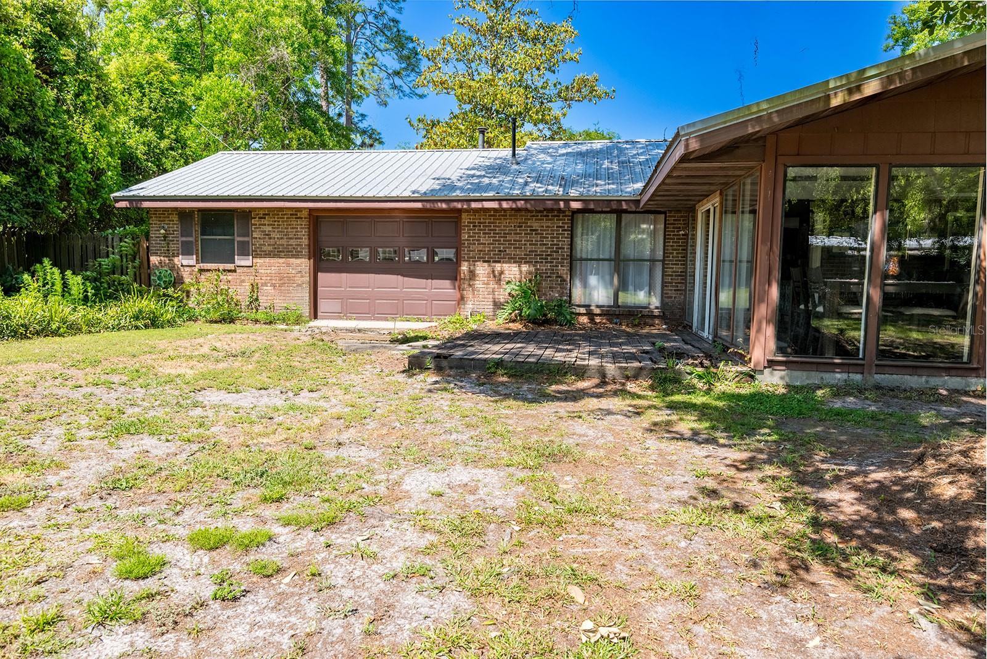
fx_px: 617
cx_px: 494
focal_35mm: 22
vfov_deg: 56.2
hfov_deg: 77.3
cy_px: 330
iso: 200
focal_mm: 22.5
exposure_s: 1/1250
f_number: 8
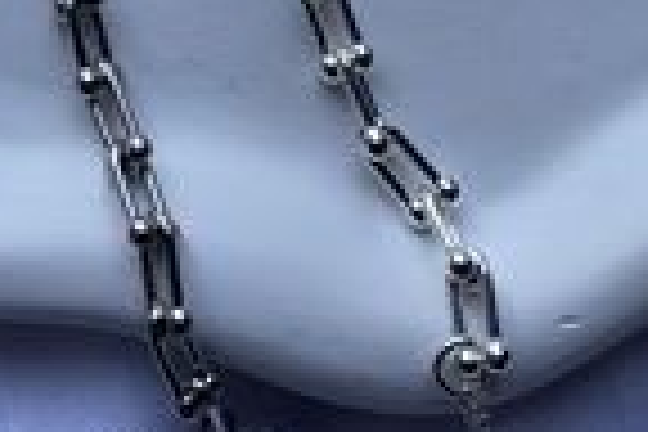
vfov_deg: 13.2
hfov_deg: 20.3
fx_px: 1800
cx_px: 194
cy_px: -142
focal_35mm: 100
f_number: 1.6
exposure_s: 1/694
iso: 32
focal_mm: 4.2
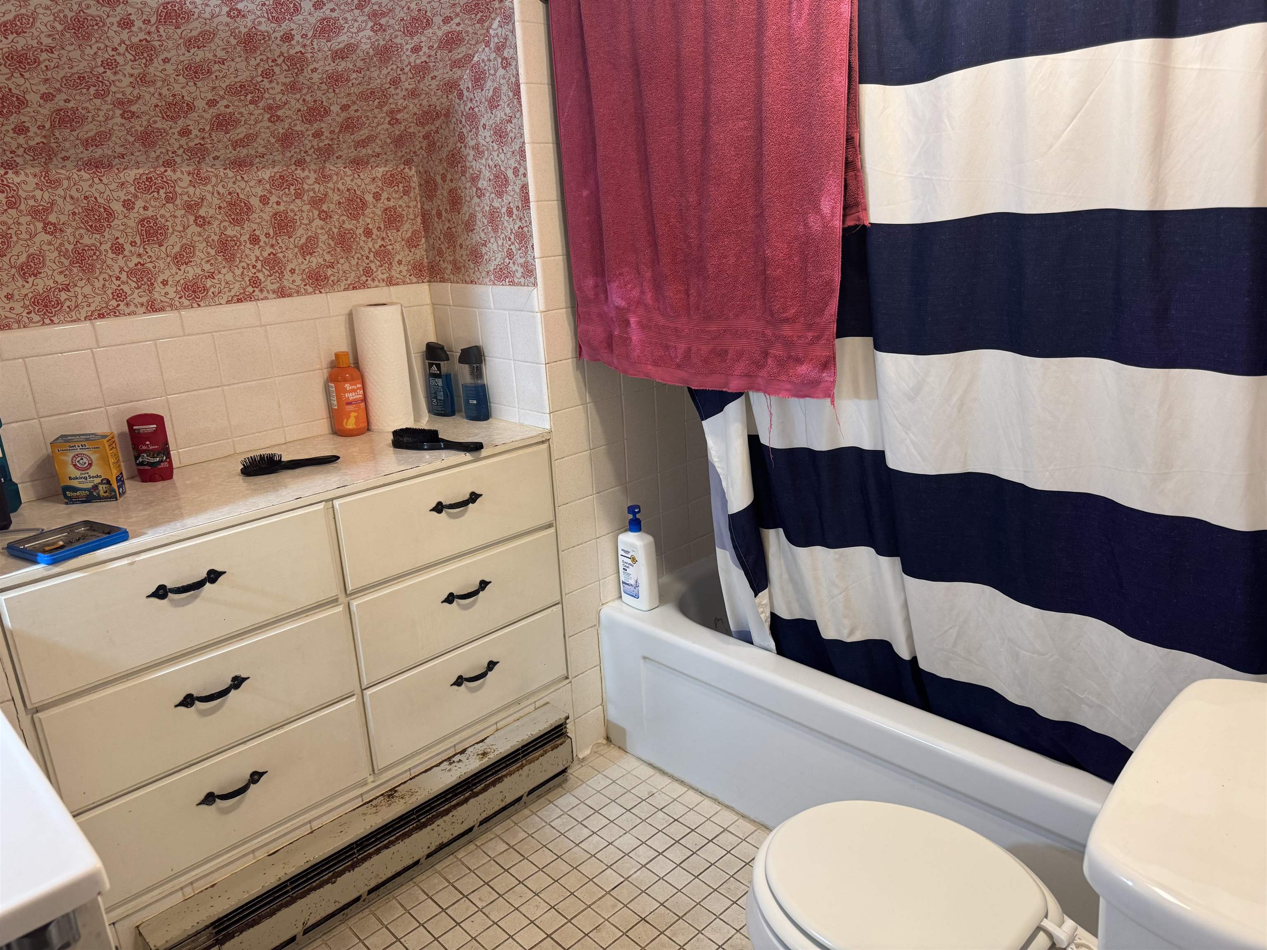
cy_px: 475
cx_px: 634
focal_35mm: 24
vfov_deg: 56.8
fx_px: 878
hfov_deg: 71.6
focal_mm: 6.76
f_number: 1.78
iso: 160
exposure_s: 1/60
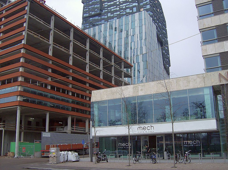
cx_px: 114
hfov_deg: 51.5
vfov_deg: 39.5
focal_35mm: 36
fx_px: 237
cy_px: 85
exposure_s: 1/229
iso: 100
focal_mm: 6
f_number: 4.7
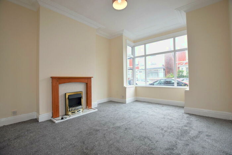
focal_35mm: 15
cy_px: 78
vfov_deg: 77.4
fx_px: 97
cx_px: 116
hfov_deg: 100.4
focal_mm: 10
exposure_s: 1/50
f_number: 4
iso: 100
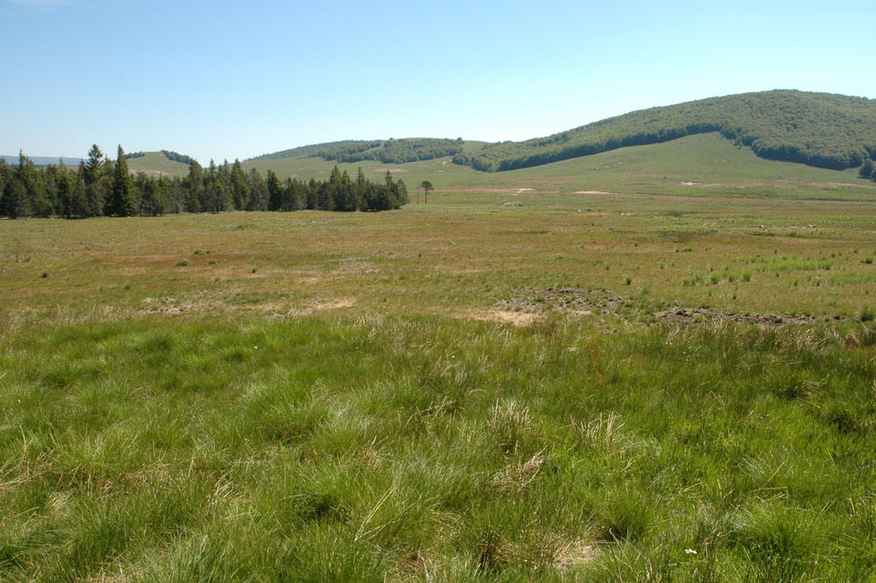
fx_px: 656
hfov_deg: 67.4
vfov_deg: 47.9
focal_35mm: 27
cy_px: 292
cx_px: 438
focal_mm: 18
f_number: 18
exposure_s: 1/50
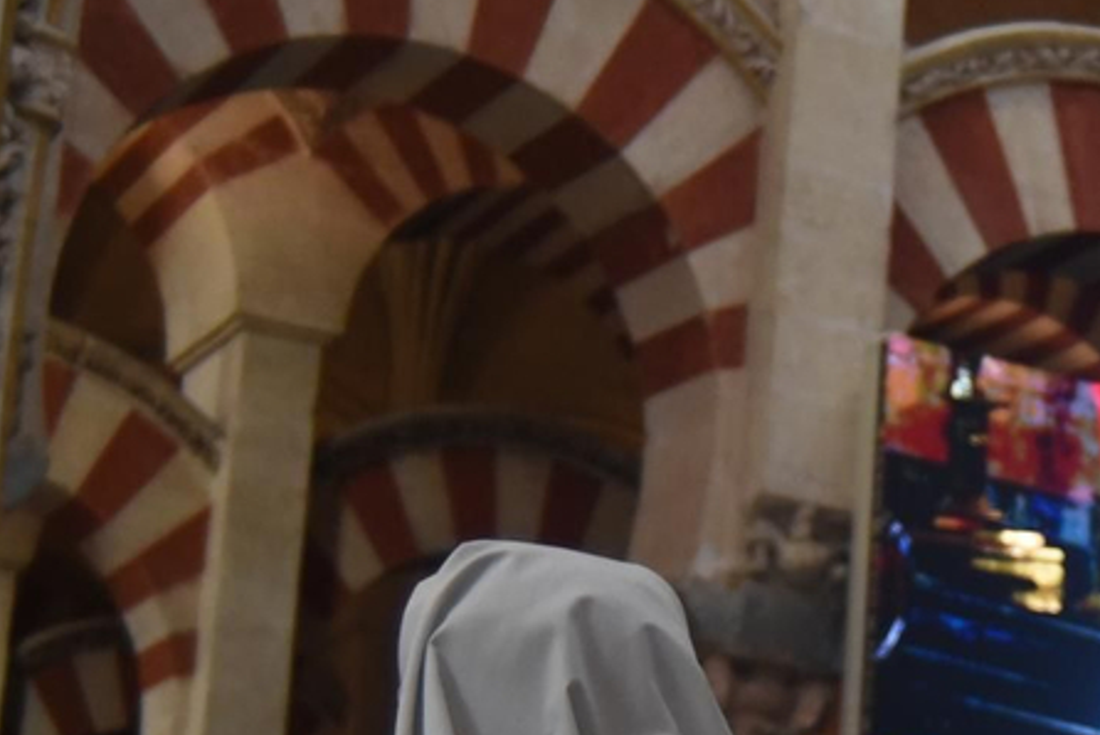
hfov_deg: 19.0
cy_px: 686
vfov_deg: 13.1
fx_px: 3180
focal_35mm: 104
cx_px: 1139
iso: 2200
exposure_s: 1/250
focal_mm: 29
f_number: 4.5
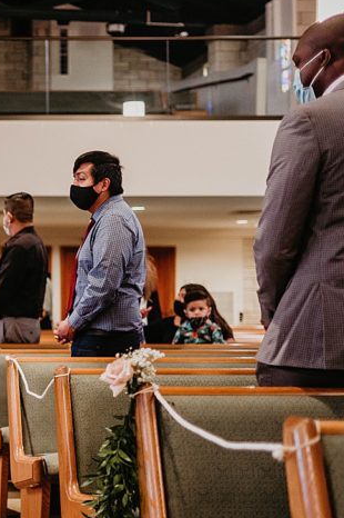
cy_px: 294
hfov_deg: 16.1
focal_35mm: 77
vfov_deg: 26.3
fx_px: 1105
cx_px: -188
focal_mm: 35
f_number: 1.4
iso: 1250
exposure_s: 1/160
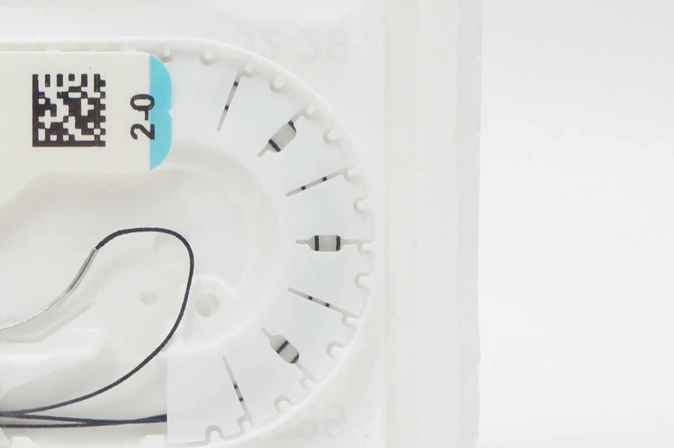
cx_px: -211
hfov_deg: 11.1
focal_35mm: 180
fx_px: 3366
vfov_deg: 7.6
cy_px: 192
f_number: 7.1
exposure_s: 1/40
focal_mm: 42
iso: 400
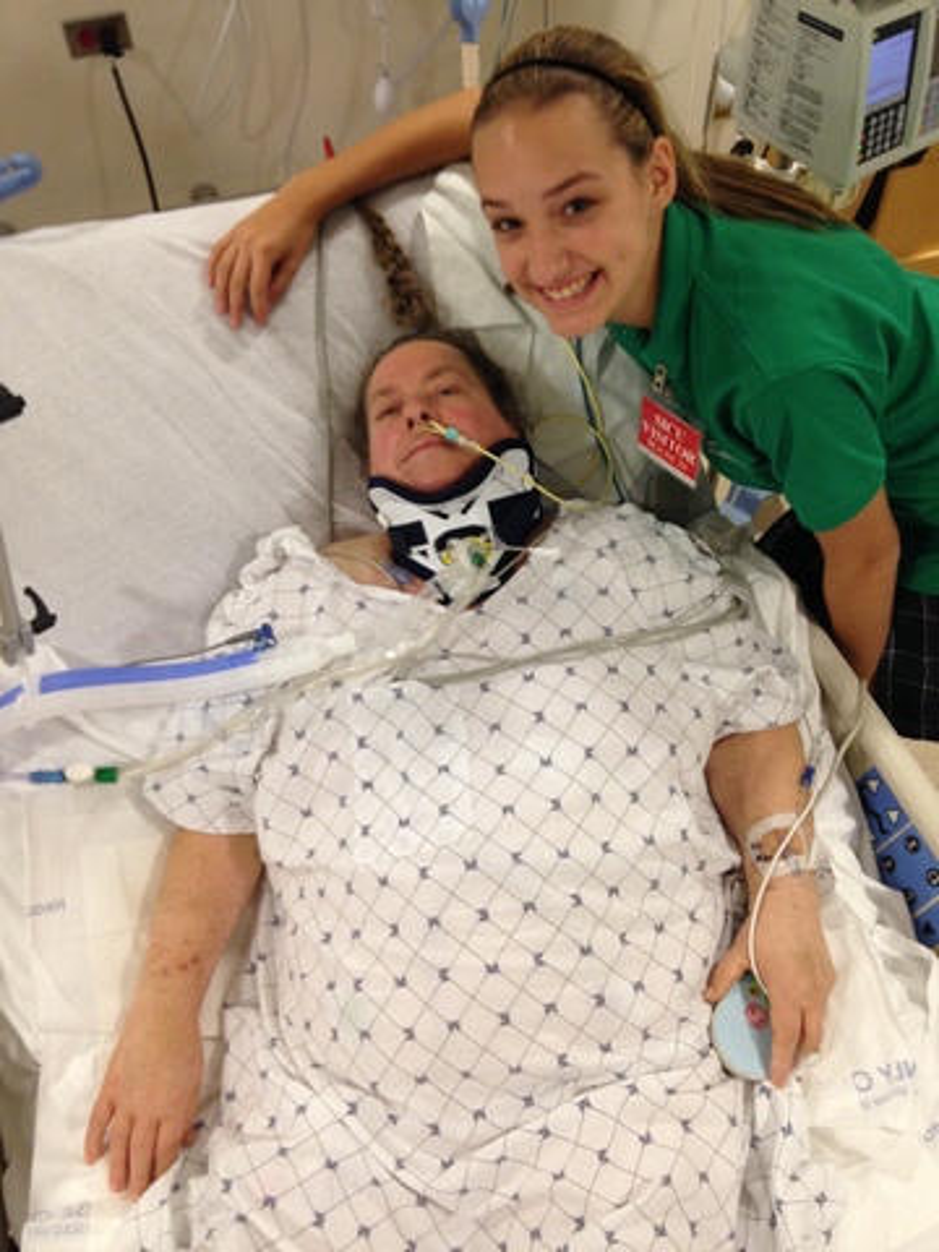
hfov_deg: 42.9
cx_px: 470
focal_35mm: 33
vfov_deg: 55.4
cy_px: 626
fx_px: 1194
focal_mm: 4.12
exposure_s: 1/20
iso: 160
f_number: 2.4
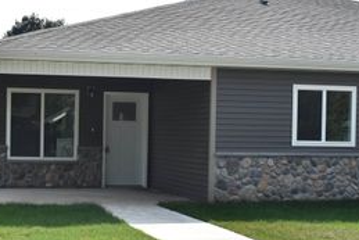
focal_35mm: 87
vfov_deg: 15.7
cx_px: 148
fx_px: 868
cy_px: 140
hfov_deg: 23.3
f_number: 8
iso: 125
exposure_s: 1/250
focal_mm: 30
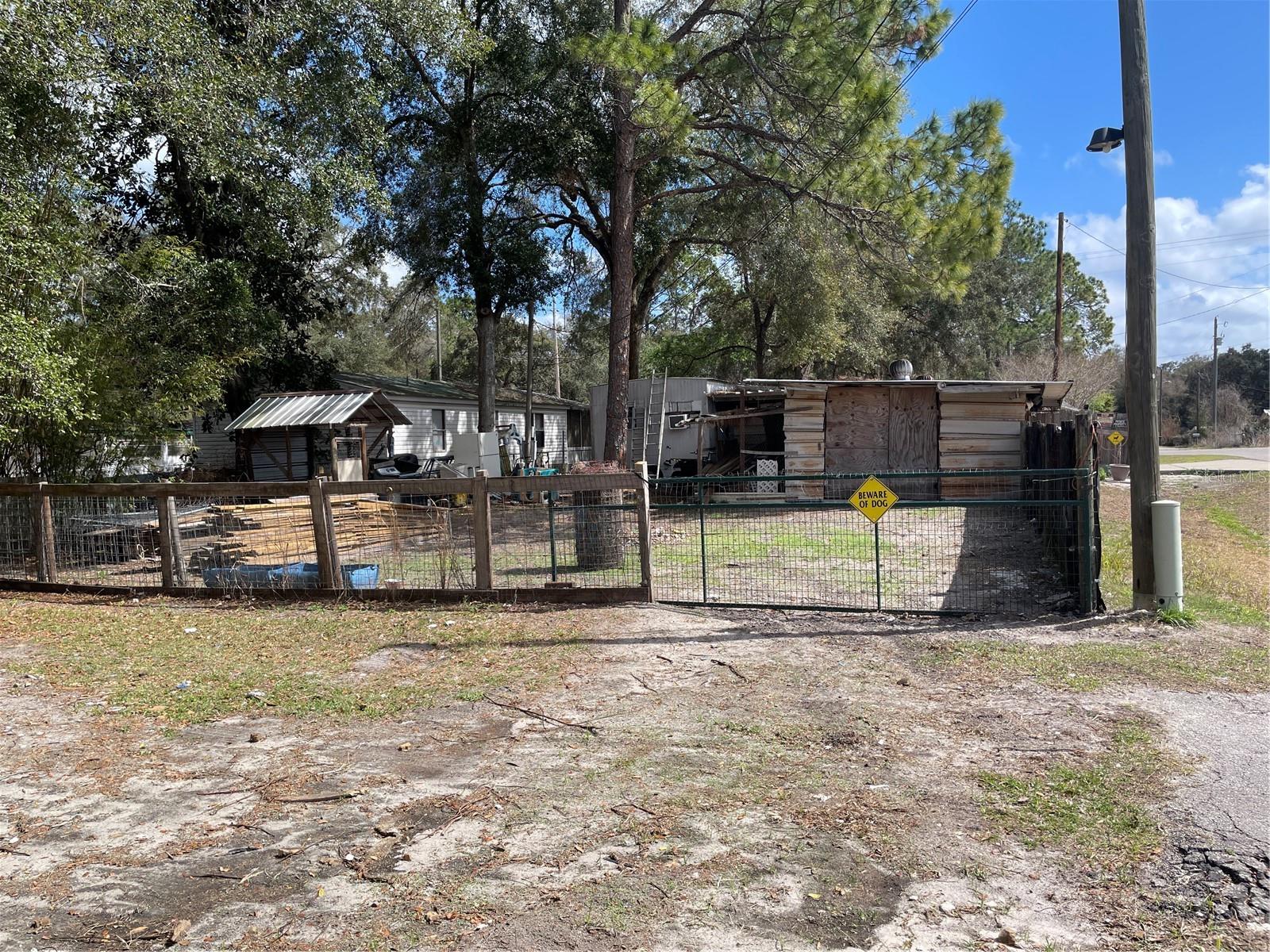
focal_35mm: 26
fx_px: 954
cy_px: 476
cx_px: 635
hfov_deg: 67.3
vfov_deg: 53.1
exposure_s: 1/2353
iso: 32
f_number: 1.6
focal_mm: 4.2
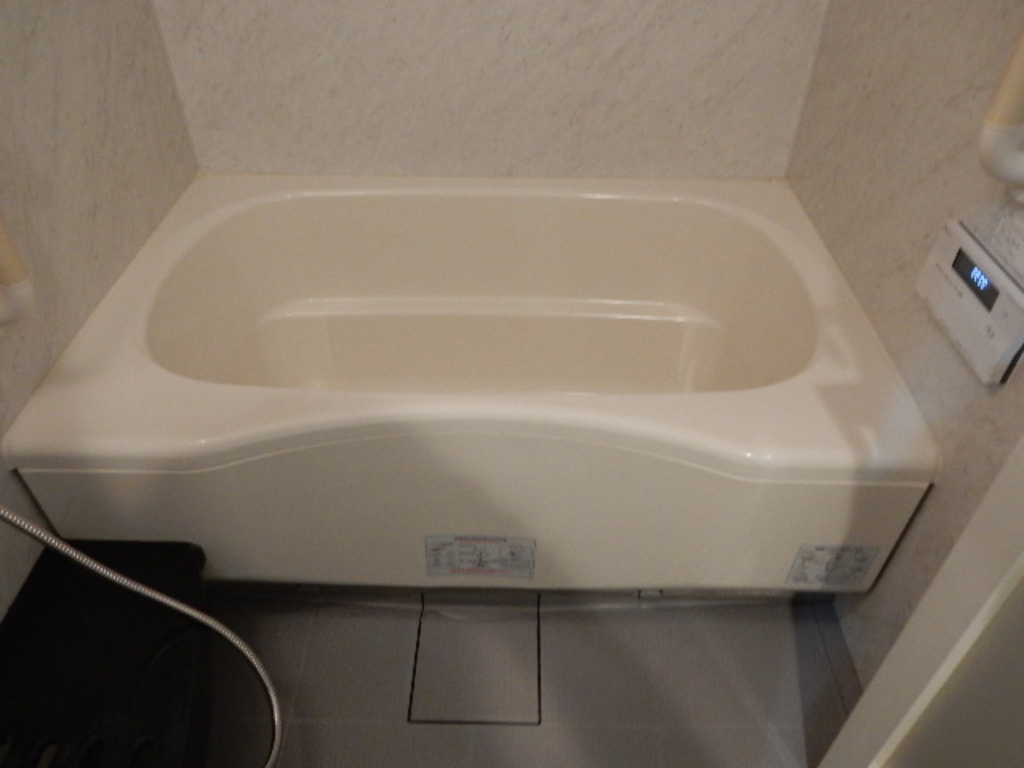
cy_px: 384
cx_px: 512
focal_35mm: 25
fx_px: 740
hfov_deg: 69.4
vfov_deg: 54.9
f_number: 3.7
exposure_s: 1/13
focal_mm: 4.5
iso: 400
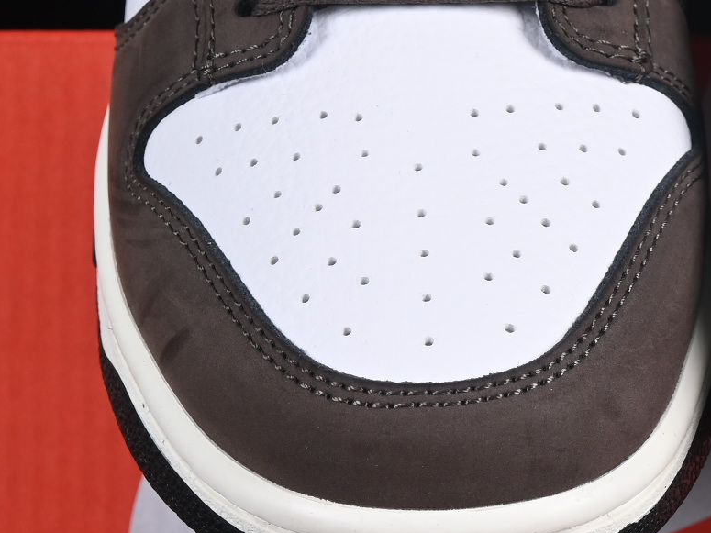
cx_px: 716
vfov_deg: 5.7
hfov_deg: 7.6
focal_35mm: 259
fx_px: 5319
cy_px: 88
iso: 160
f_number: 7.1
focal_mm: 50
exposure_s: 1/60
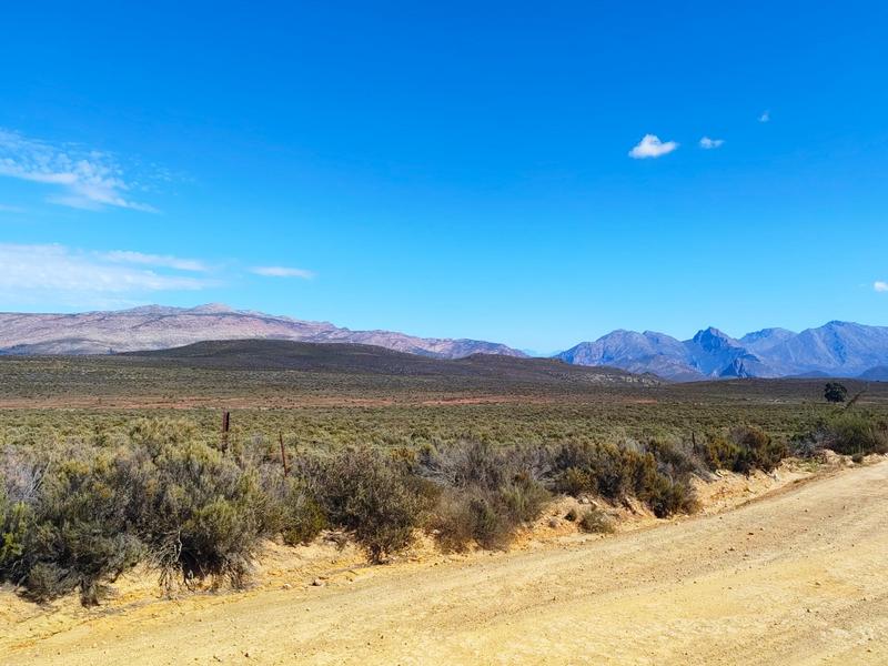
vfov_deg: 51.4
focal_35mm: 27
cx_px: 444
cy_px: 333
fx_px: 693
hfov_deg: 65.3
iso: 50
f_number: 1.8
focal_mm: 5.54
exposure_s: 1/2315
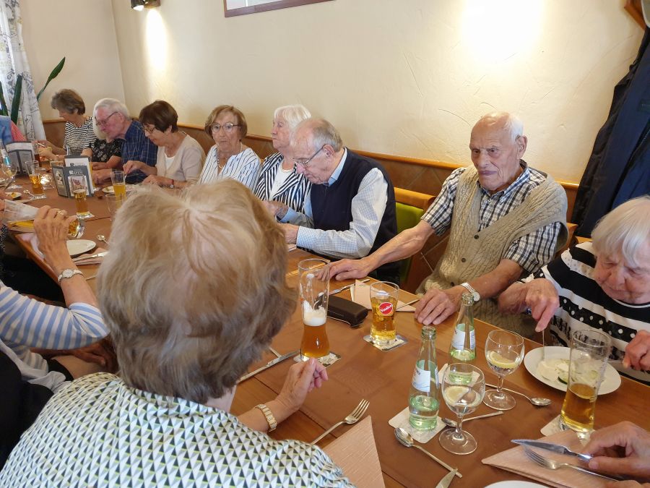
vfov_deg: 53.1
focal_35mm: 26
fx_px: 488
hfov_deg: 67.3
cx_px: 325
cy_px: 244
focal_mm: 4.3
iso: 320
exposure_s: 1/50
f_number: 1.5
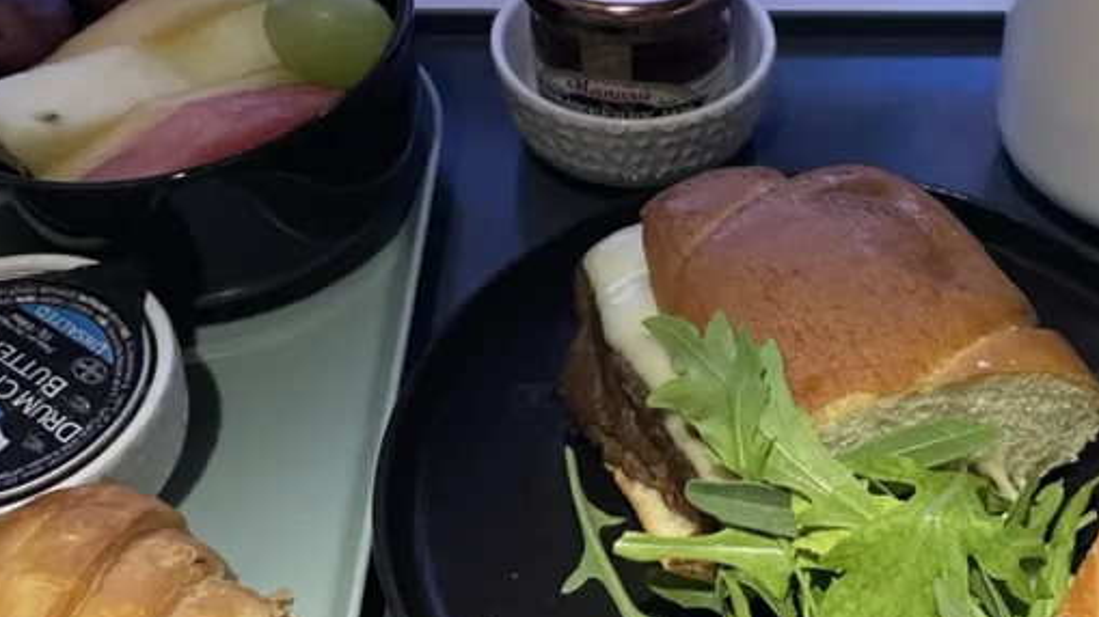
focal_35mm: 57
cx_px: 795
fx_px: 1661
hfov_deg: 36.0
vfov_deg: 21.0
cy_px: 356
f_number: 1.6
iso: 640
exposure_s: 1/25
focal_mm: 4.2
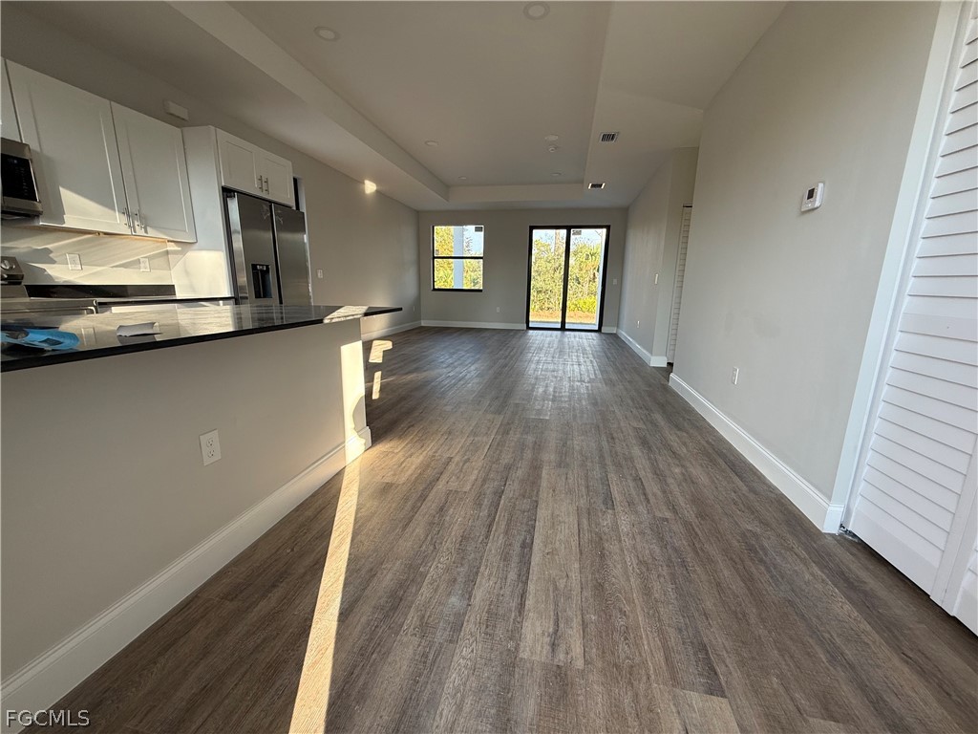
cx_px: 489
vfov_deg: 85.7
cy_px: 367
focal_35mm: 14
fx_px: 396
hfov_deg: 102.1
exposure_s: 1/119
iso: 64
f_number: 2.2
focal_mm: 2.22
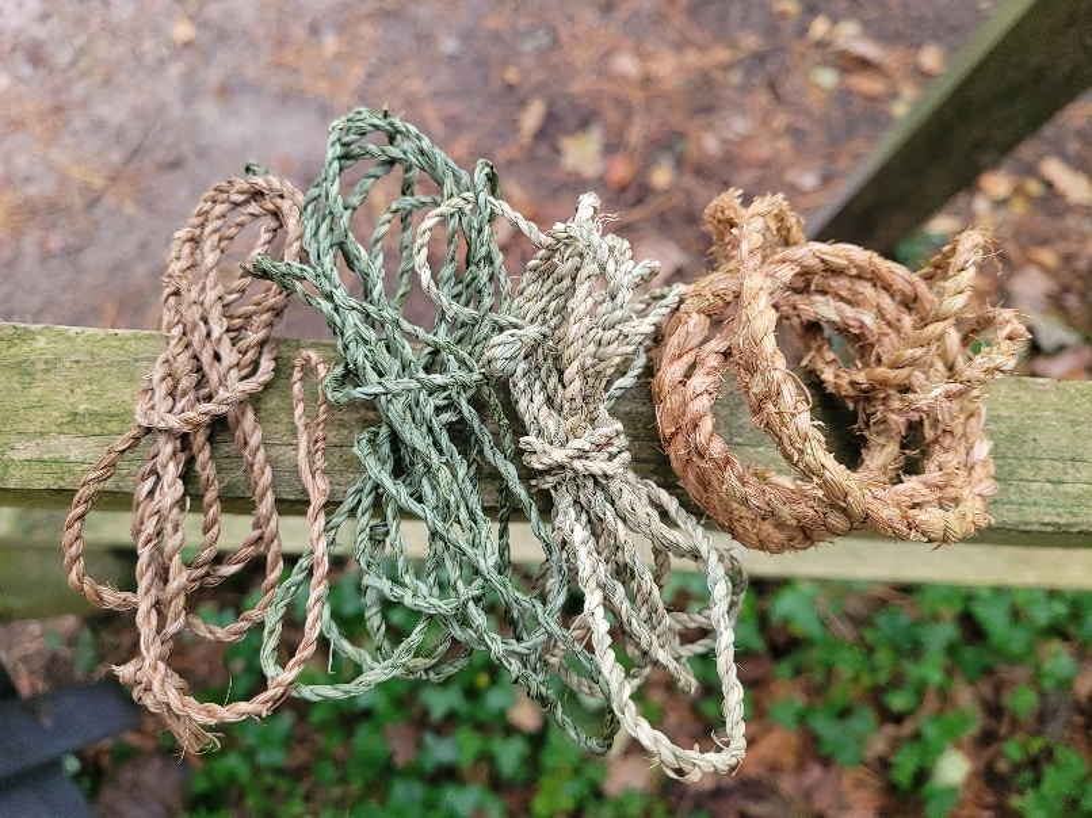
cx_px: 546
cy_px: 409
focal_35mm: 26
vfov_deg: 53.0
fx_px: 820
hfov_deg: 67.3
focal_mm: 5.4
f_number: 1.8
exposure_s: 1/50
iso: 320
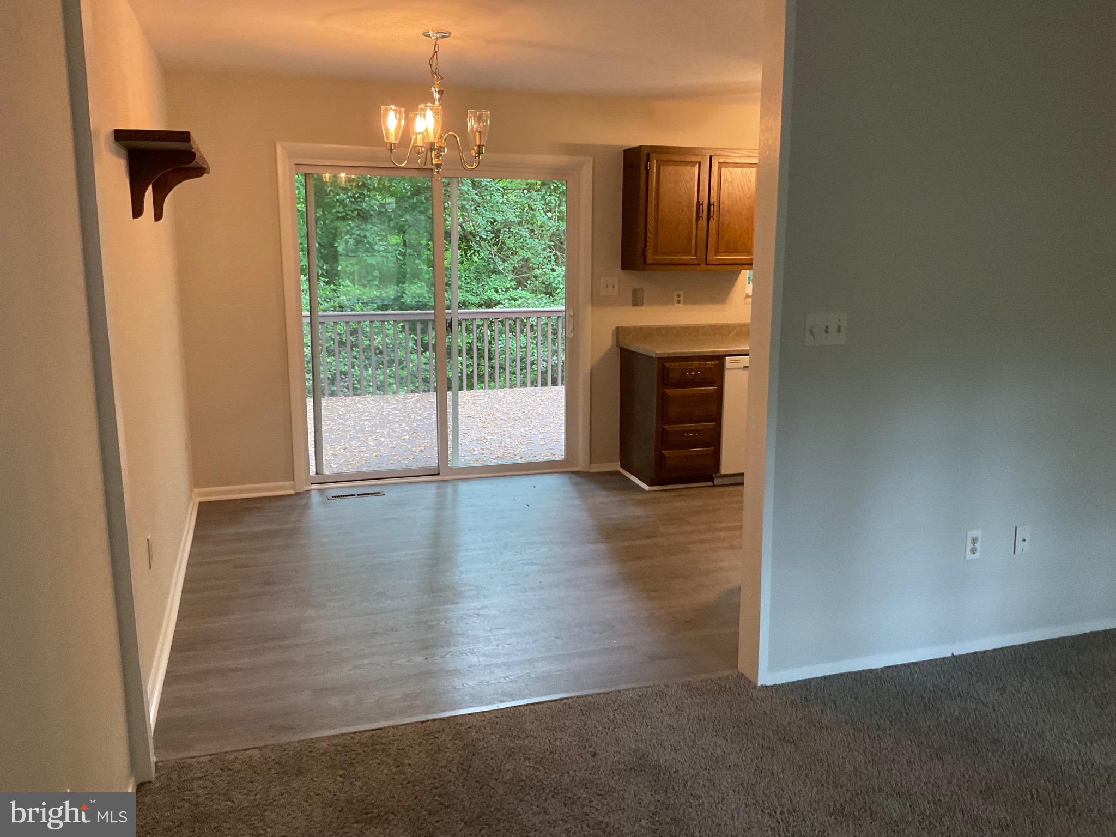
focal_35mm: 29
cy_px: 418
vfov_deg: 48.2
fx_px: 935
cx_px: 558
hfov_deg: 61.7
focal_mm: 3
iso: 200
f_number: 1.8
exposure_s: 1/50
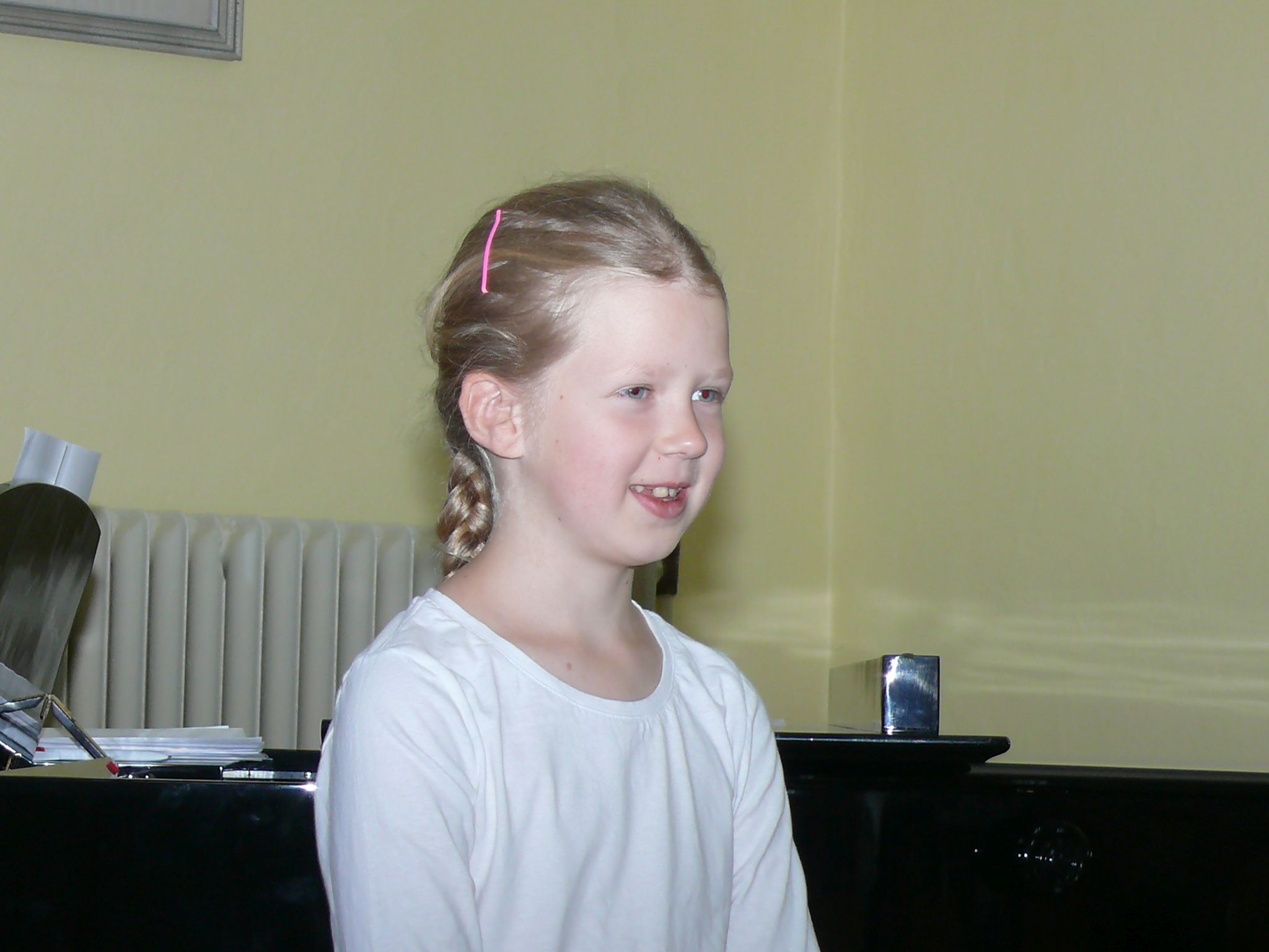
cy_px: 476
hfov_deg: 14.2
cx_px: 634
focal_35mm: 139
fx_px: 5096
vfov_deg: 10.7
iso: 100
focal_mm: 16.4
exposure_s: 1/30
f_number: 4
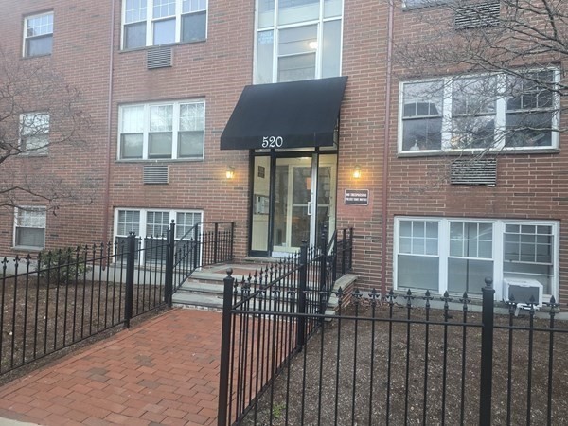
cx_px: 284
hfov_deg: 73.9
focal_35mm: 23
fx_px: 377
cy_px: 213
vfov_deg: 58.9
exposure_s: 1/120
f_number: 1.7
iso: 100
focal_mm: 6.3
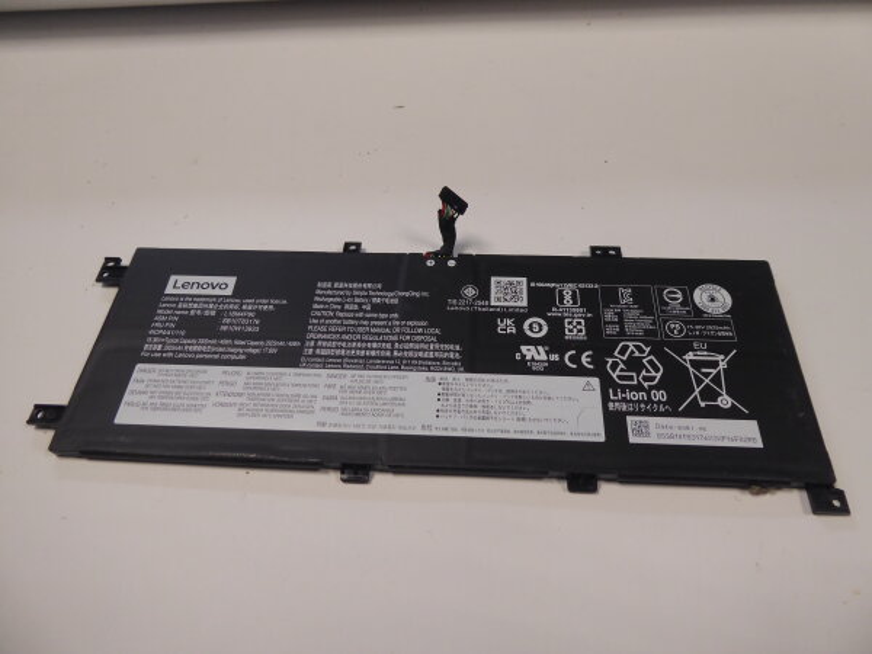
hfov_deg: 69.4
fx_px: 630
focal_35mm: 25
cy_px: 327
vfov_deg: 54.9
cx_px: 436
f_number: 3.3
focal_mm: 4.3
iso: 200
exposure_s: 1/60
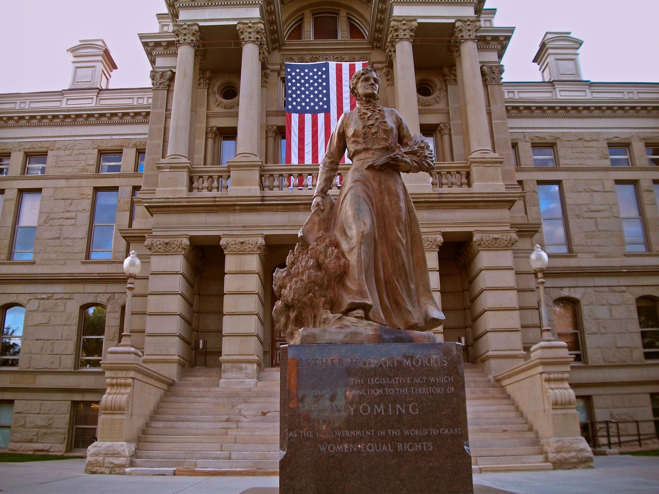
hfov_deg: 56.8
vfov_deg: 44.2
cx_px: 330
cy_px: 247
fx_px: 609
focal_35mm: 32
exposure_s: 1/30
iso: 103
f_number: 2.9
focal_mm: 5.7
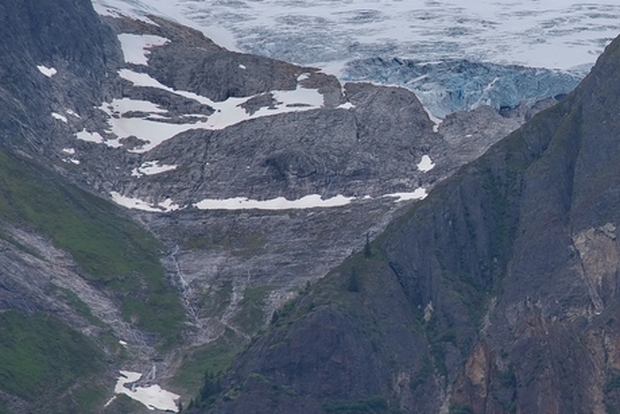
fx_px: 5754
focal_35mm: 334
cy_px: 206
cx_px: 652
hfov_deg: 6.1
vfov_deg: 4.1
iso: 100
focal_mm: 120
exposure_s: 1/250
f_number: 5.6
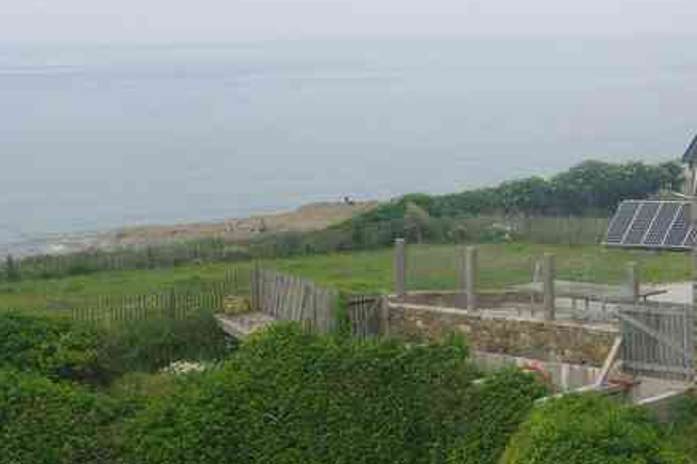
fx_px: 1858
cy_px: 341
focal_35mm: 96
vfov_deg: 14.2
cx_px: 690
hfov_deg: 20.6
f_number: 10
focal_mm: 28
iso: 200
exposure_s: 1/60
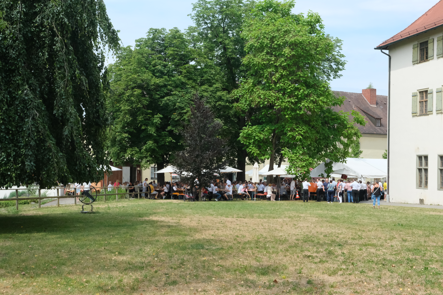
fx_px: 628
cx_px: 222
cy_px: 148
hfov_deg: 38.9
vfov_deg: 26.5
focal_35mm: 51
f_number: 10
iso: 4000
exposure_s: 1/3000
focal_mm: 34.3
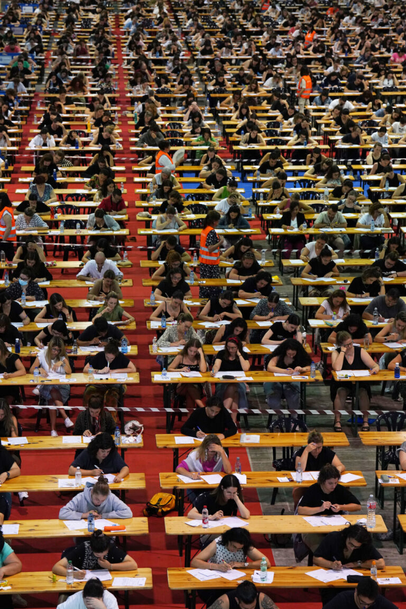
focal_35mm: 115
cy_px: 304
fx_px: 1945
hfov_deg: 11.9
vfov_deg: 17.8
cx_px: 203
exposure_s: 1/125
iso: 2500
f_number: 5.6
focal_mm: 115
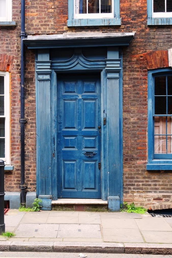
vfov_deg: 43.6
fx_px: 323
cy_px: 129
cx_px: 77
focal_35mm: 45
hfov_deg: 29.8
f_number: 4
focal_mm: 7.3
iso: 100
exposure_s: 1/50
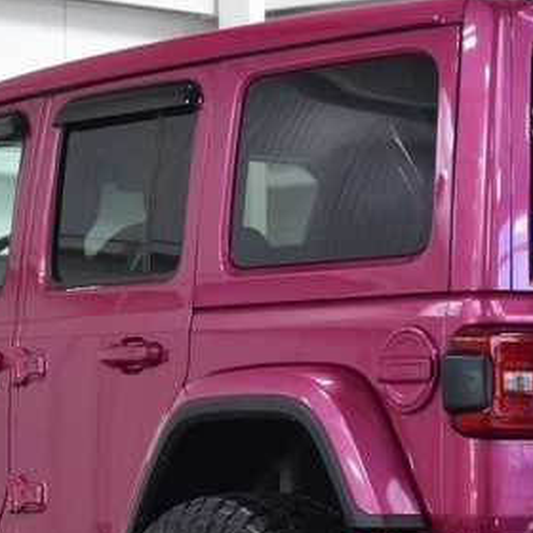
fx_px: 2927
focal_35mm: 168
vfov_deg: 10.4
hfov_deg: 10.4
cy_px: 448
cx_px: 341
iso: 560
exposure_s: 1/15
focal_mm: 36
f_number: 6.3
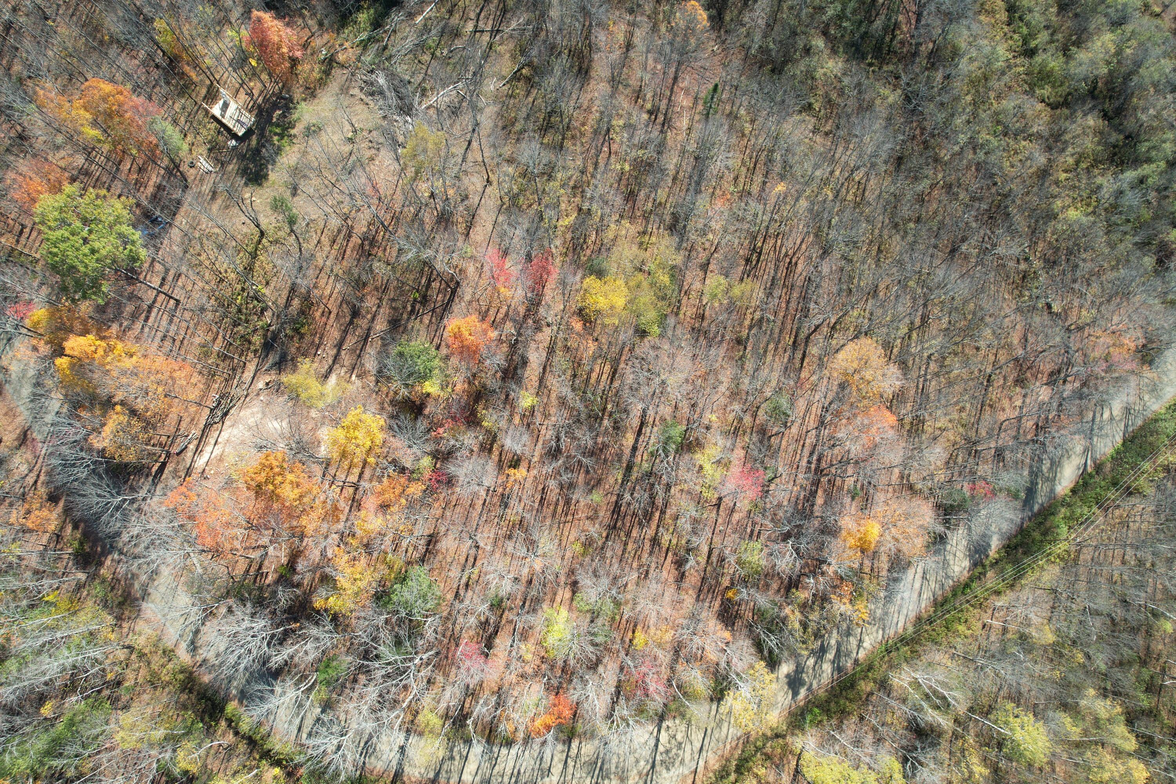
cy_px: 392
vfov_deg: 57.2
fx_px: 719
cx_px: 588
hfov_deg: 78.6
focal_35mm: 22
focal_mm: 8.38
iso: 100
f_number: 2.8
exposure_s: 1/500
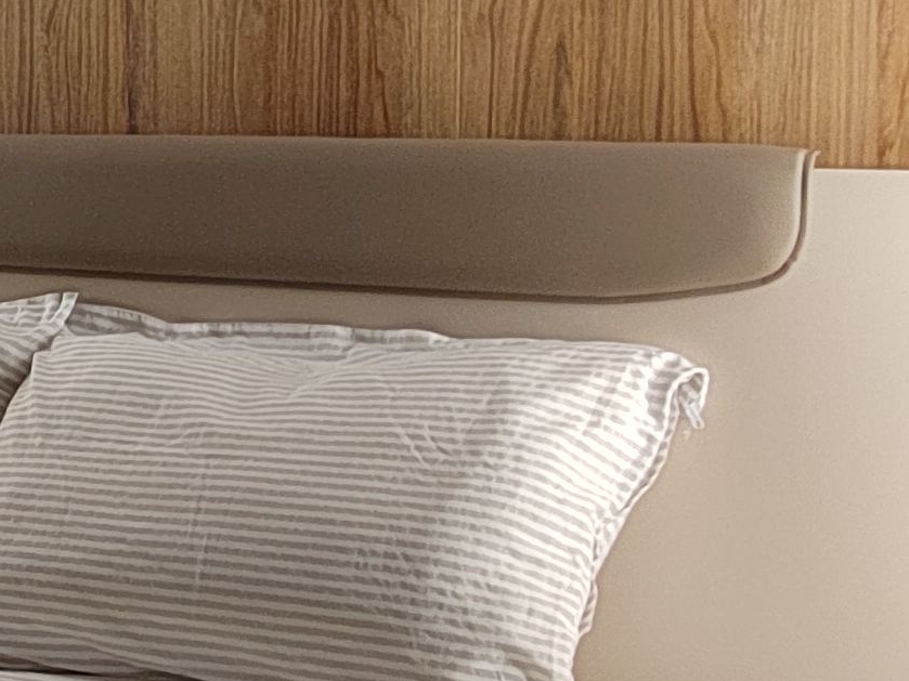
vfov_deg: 13.8
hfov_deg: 15.9
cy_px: 166
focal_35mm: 107
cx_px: -677
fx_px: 2809
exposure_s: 1/50
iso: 1056
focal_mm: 5.52
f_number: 1.9
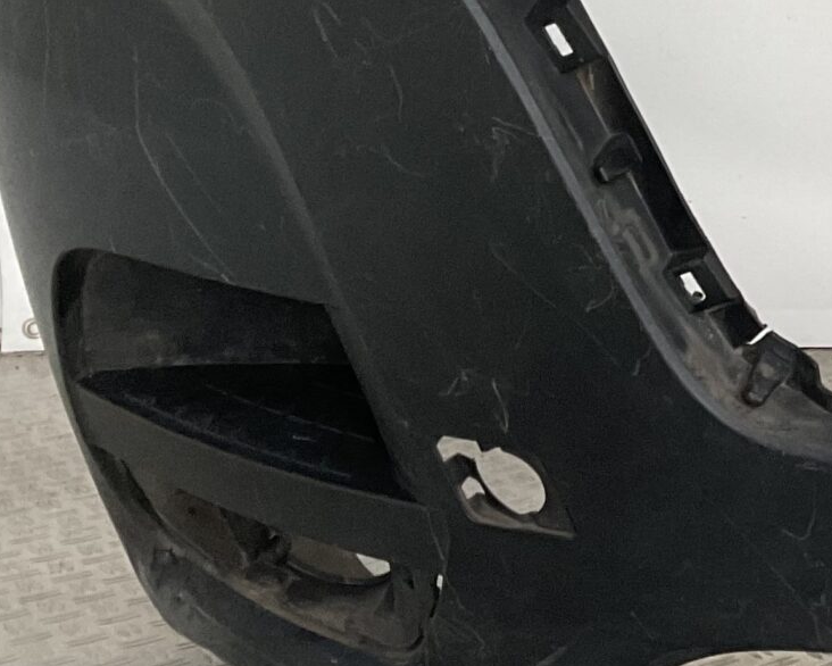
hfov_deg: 16.7
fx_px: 2438
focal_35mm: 99
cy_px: 235
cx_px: 1412
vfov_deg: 15.5
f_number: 1.8
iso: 64
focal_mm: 3
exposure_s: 1/100
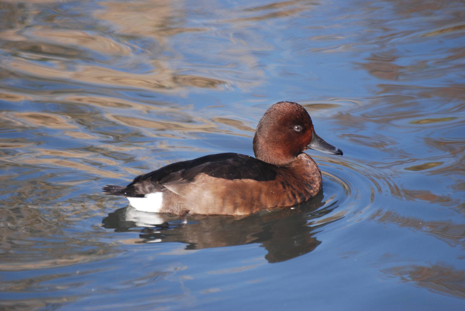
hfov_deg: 4.6
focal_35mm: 450
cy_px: 156
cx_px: 232
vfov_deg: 3.1
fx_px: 5819
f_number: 5.6
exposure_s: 1/500
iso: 400
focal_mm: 300
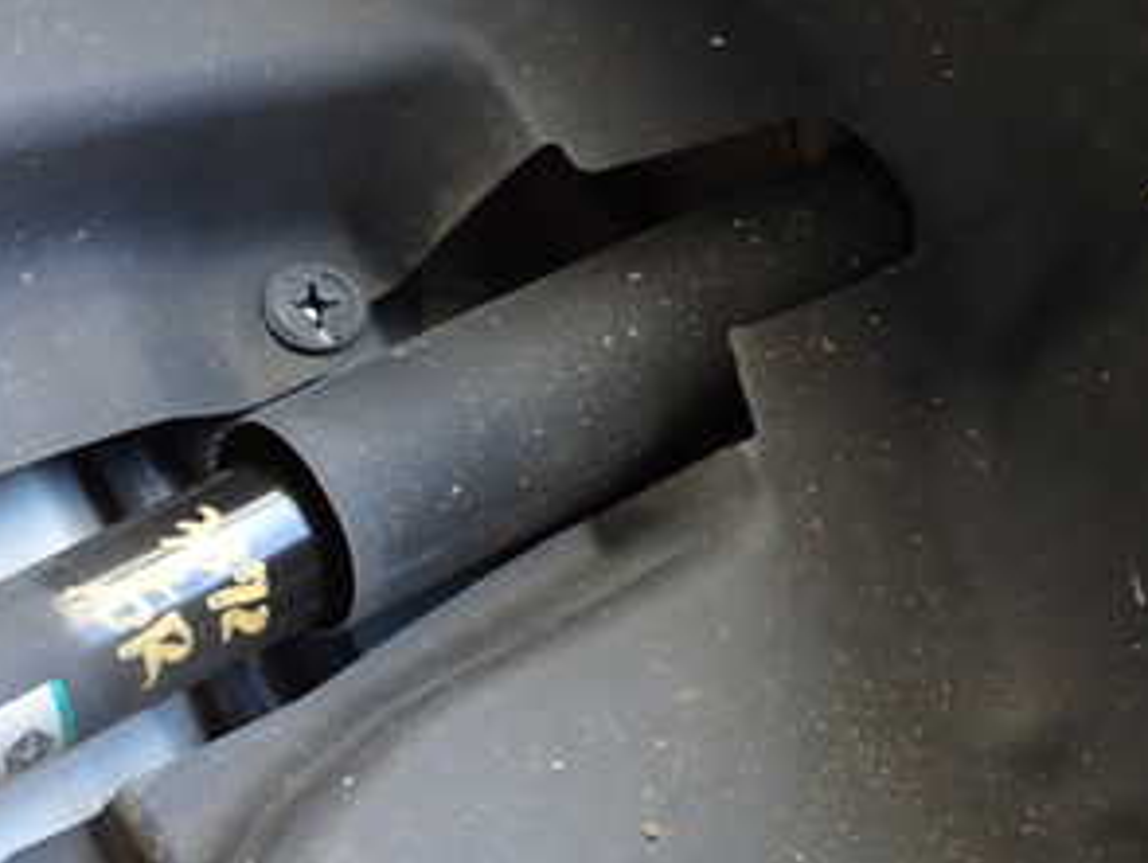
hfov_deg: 34.1
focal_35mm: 51
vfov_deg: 28.0
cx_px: 0
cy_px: 683
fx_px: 1693
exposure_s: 1/60
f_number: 2
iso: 160
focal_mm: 4.5
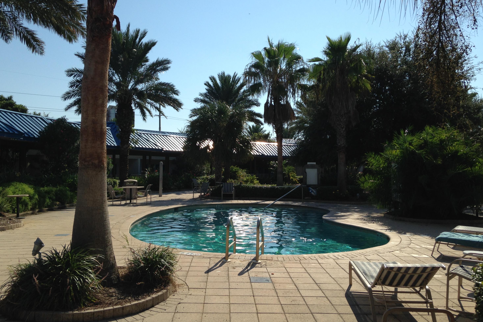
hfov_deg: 54.4
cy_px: 155
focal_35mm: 35
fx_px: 470
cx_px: 239
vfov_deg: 37.8
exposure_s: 1/2262
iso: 50
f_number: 2.4
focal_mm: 4.12
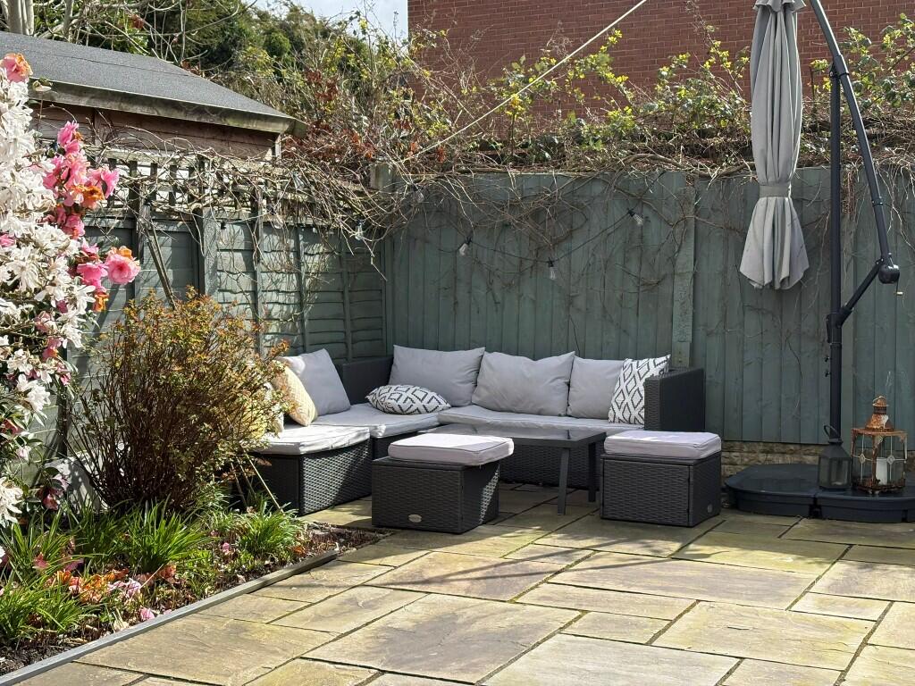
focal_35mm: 52
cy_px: 343
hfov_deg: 36.8
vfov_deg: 28.0
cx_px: 458
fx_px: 1375
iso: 50
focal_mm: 5.96
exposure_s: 1/2747
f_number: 1.6
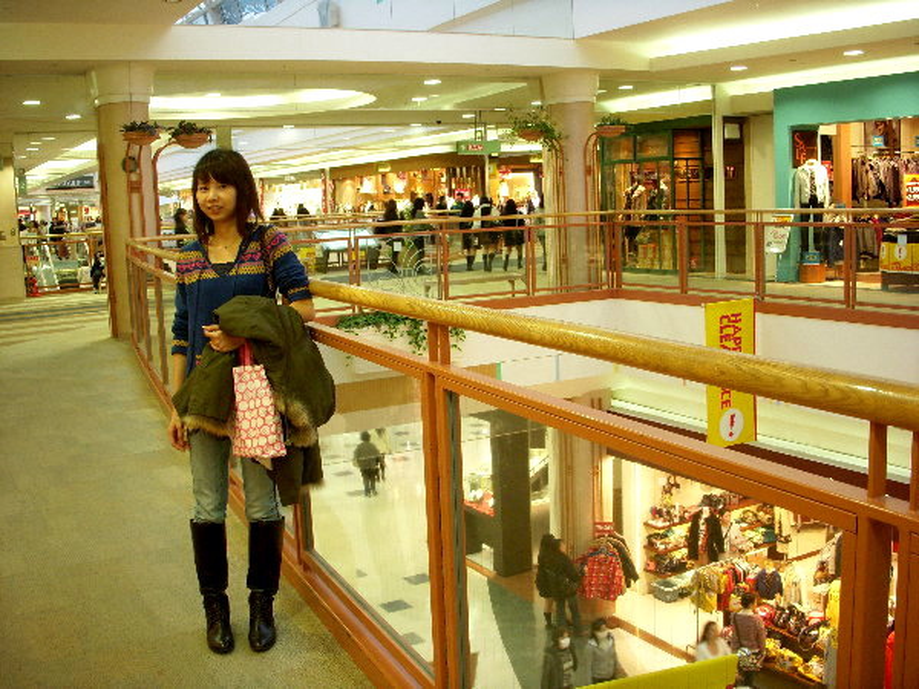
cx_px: 460
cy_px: 344
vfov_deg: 37.7
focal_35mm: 38
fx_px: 1009
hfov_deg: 49.0
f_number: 3.3
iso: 200
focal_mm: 6.3
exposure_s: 1/25
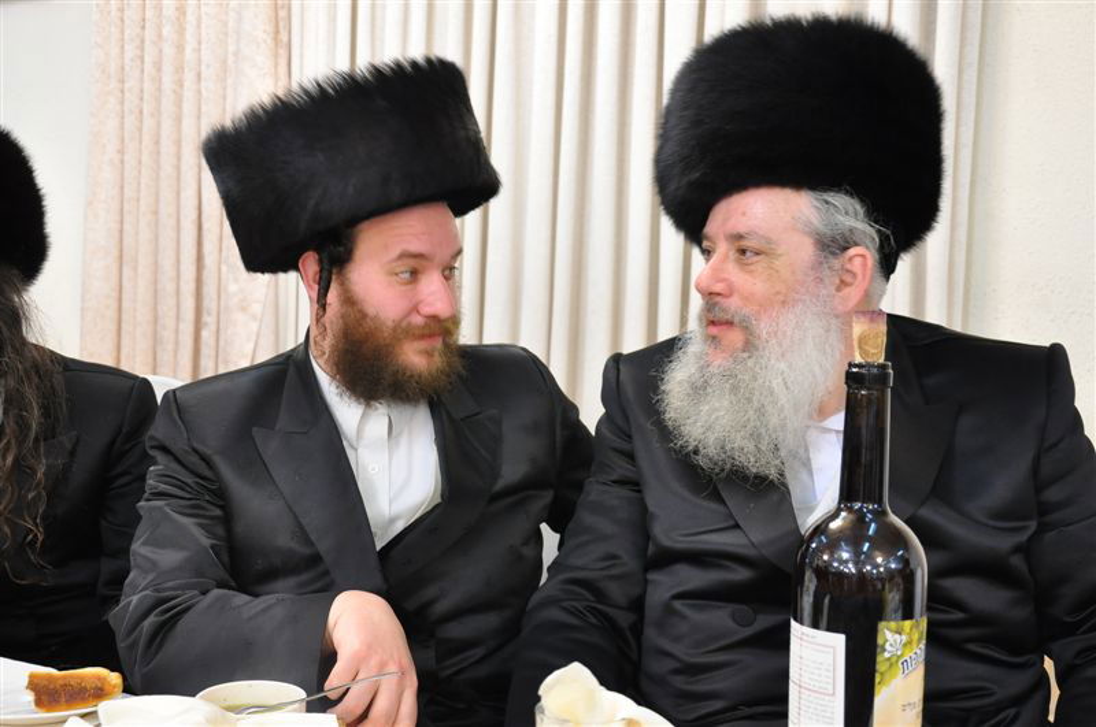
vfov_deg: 28.0
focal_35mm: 48
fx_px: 1459
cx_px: 548
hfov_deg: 41.2
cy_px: 364
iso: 1250
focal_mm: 32
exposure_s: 1/50
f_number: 4.2
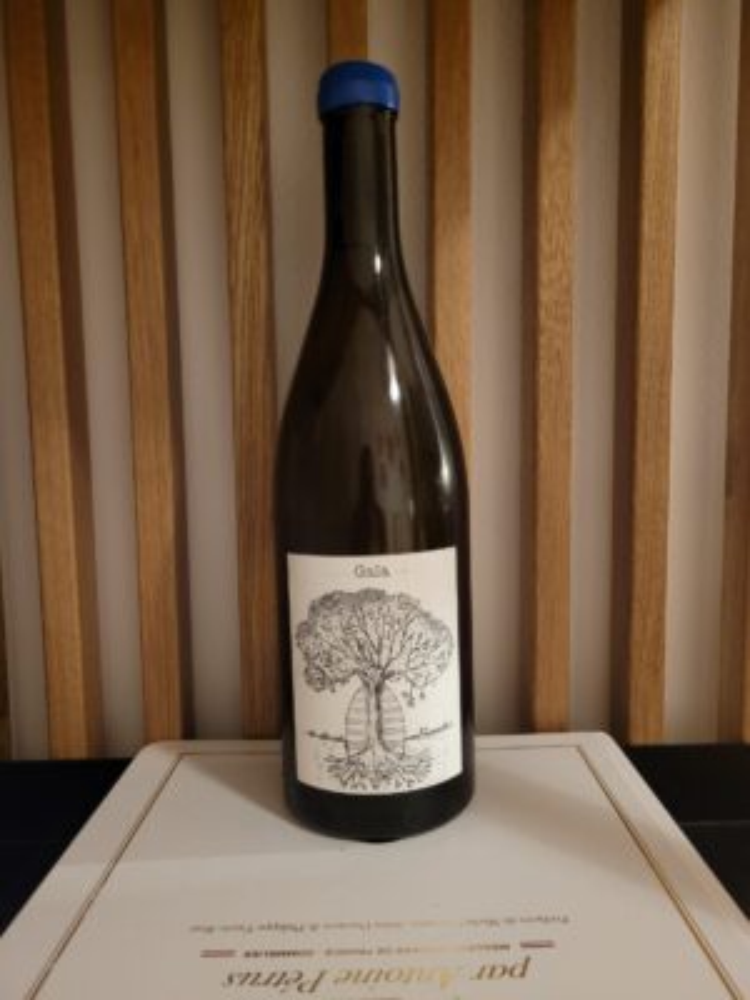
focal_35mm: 26
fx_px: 751
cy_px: 500
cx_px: 375
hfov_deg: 53.1
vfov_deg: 67.3
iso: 640
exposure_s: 1/25
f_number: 1.8
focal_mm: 5.4
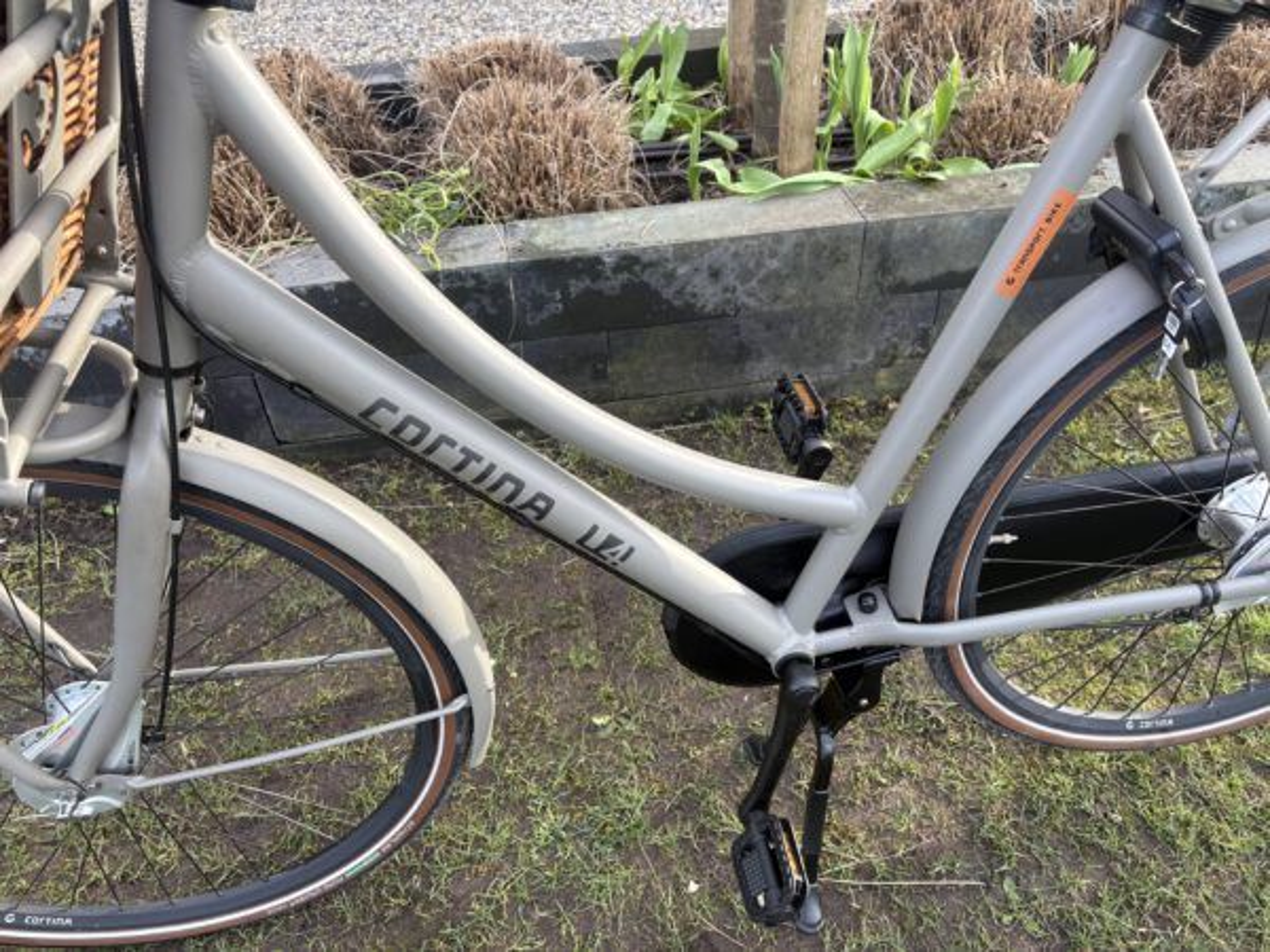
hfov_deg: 67.3
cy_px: 476
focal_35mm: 26
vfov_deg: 53.1
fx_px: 954
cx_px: 635
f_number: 1.6
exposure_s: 1/122
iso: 32
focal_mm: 5.96
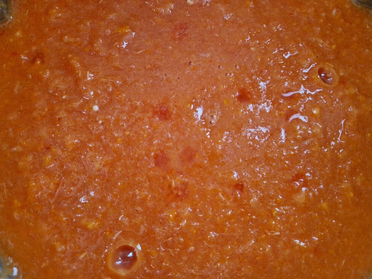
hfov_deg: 71.6
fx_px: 258
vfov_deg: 56.8
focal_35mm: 24
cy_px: 139
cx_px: 186
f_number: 1.8
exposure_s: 1/100
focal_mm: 5.4
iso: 1000
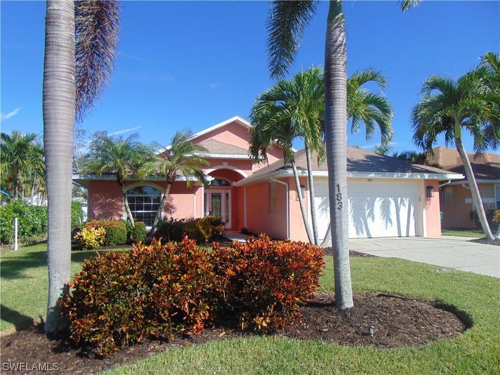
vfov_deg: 54.9
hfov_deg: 69.4
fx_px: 361
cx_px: 250
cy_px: 188
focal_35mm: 25
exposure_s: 1/1000
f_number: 3
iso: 80
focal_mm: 4.5
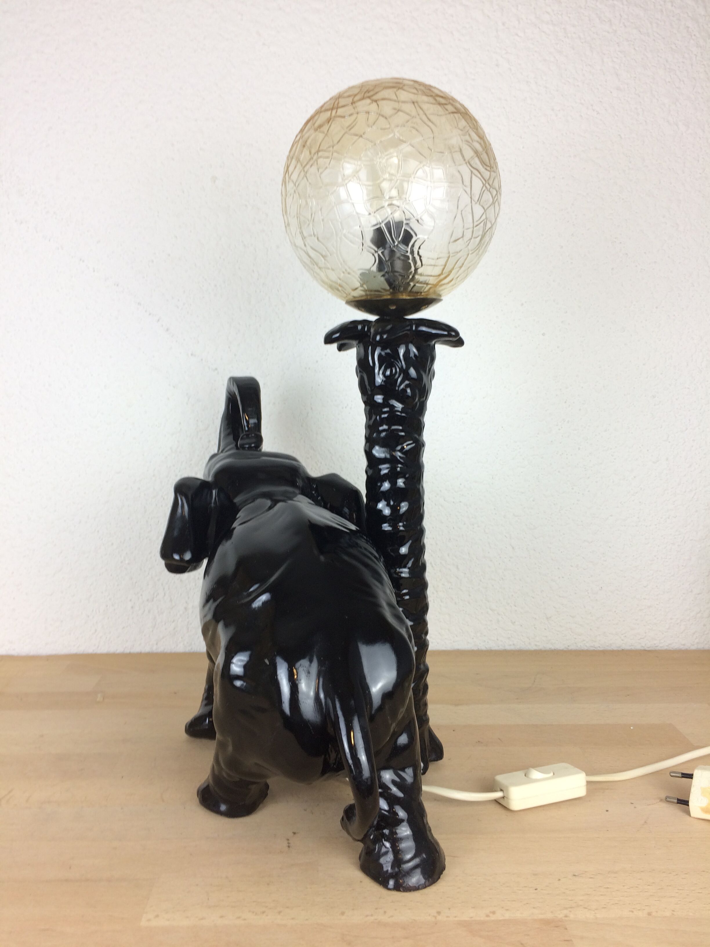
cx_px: 355
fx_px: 793
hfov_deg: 48.2
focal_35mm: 29
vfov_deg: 61.7
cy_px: 474
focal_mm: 4.15
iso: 32
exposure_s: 1/50
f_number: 2.2
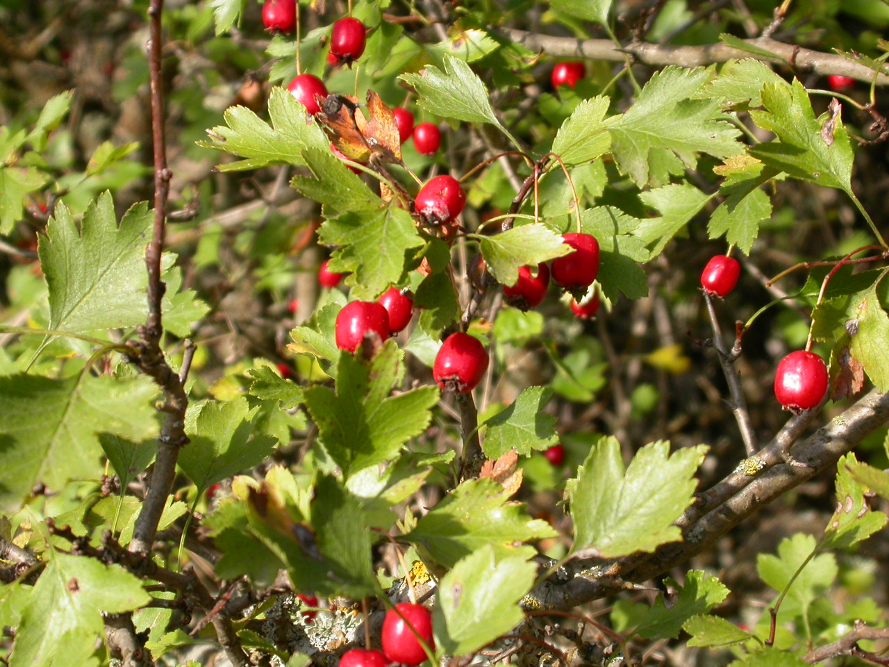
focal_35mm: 119
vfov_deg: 12.5
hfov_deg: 16.6
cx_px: 444
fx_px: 3056
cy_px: 334
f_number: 6.2
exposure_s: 1/161
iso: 100
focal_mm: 24.6
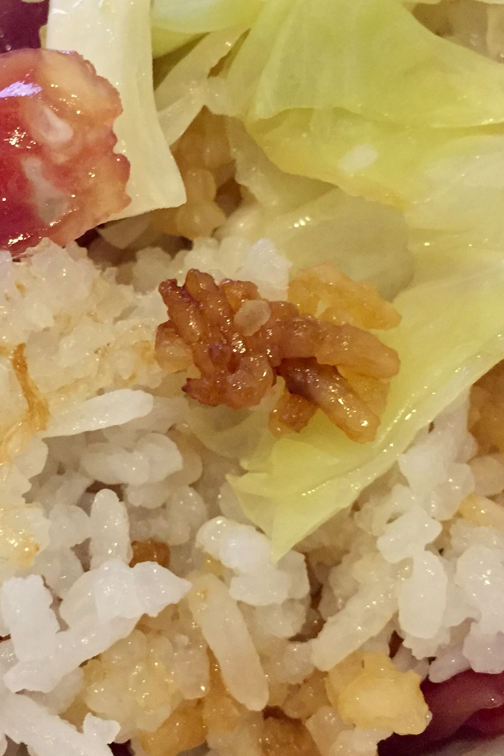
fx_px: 1071
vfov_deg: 38.8
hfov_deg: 26.3
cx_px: 162
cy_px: 345
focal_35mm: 51
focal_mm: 4.15
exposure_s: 1/17
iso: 250
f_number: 2.2
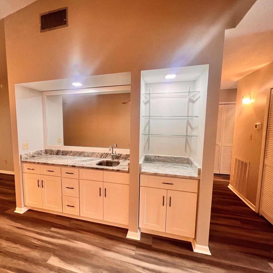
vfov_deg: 87.4
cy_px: 138
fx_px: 143
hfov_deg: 86.7
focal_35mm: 16
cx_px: 115
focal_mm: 1.57
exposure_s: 1/120
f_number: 1.8
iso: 200
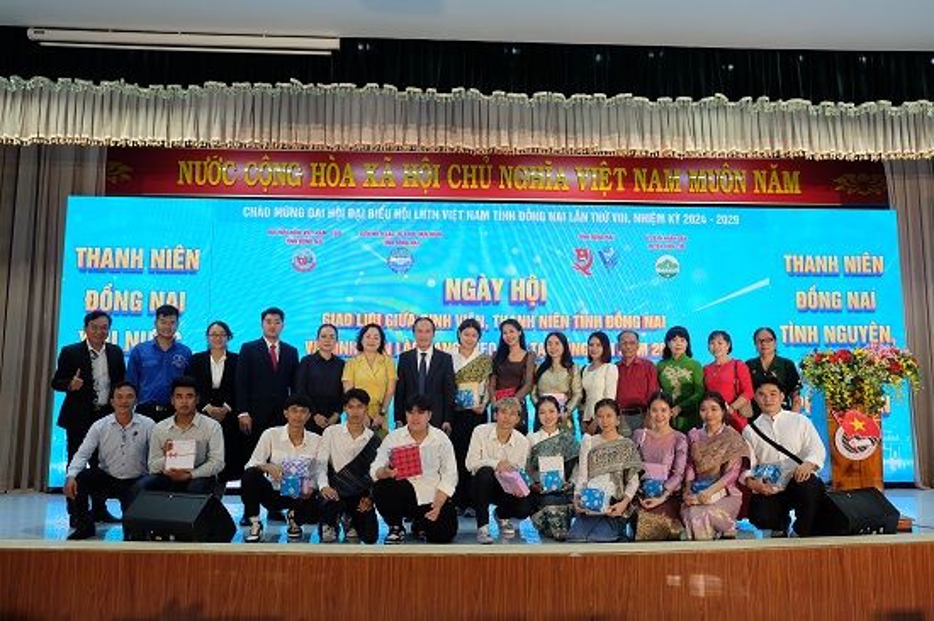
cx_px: 467
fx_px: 700
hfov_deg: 67.4
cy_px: 310
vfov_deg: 47.9
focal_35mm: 27
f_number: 3.6
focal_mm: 18.2
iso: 400
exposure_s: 1/52
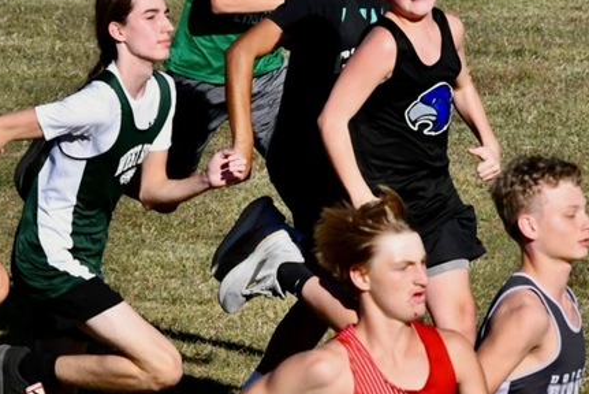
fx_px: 18664
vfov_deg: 1.2
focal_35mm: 1140
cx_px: 66
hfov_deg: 1.8
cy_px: 161
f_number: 11
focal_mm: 320
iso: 5000
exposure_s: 1/8000
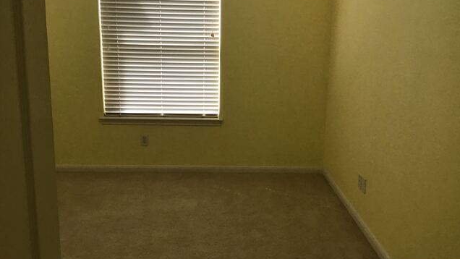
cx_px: 231
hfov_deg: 58.0
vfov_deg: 34.6
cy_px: 105
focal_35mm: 34
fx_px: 415
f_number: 2.4
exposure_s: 1/30
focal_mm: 3.3
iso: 25
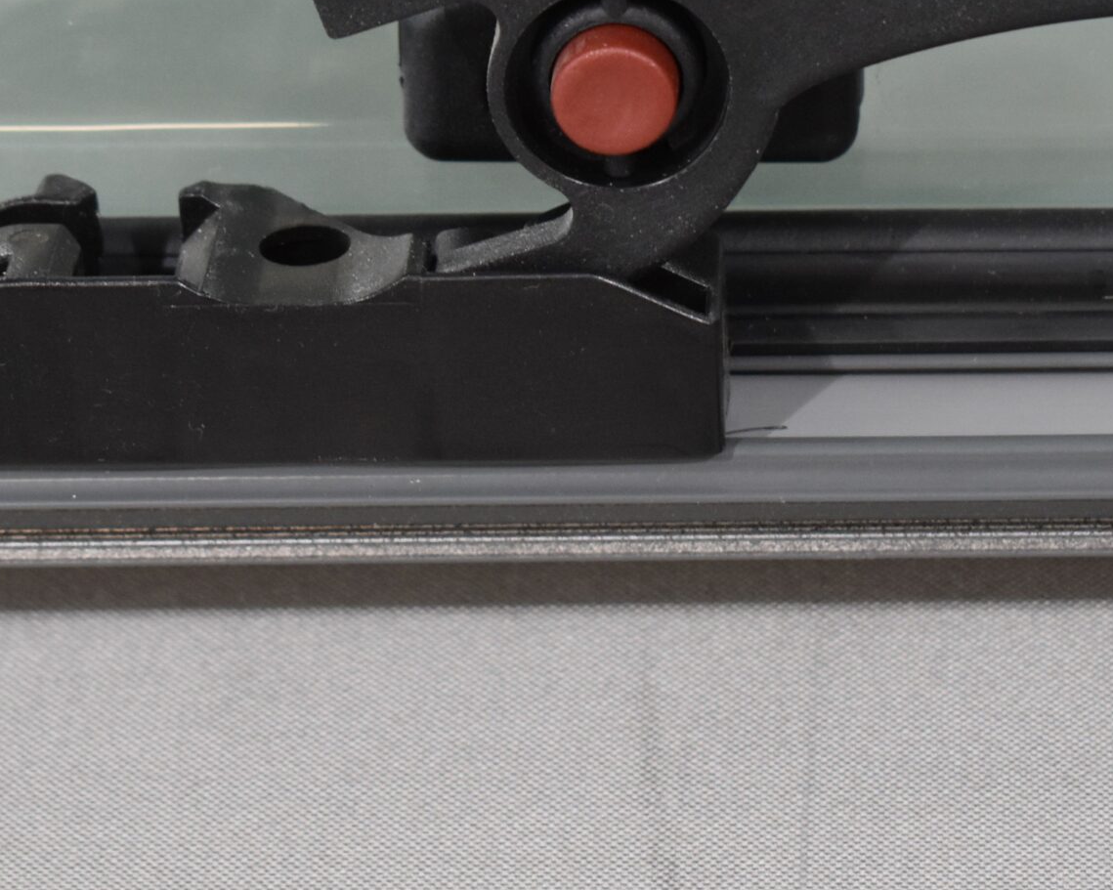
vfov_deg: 8.9
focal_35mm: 174
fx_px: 5733
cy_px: 137
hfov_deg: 11.1
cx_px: 782
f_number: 5.6
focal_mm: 55
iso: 1400
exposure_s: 1/125
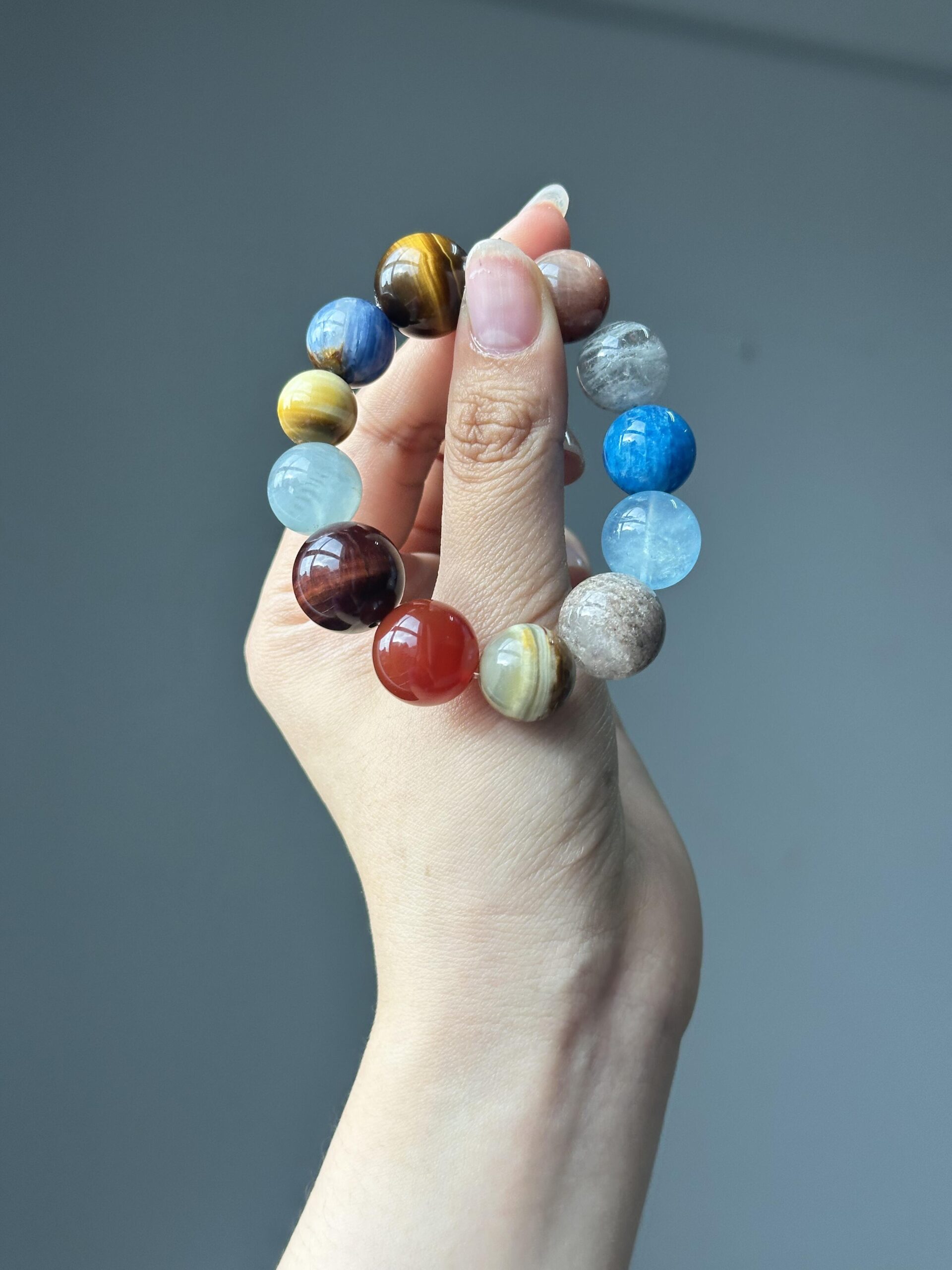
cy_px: 635
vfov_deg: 39.7
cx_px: 476
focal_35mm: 48
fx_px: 1760
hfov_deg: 30.3
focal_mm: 6.86
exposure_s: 1/223
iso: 64
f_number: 1.78
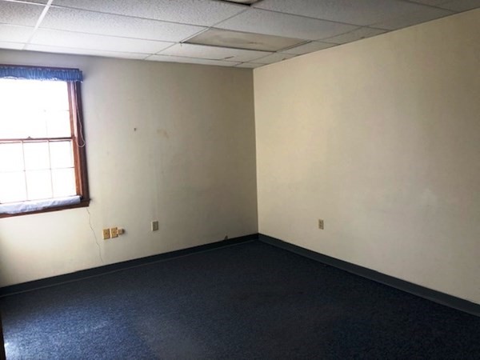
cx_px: 240
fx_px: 388
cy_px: 180
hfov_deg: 63.4
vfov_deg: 49.7
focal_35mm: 28
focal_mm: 3.99
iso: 25
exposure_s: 1/40
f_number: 1.8
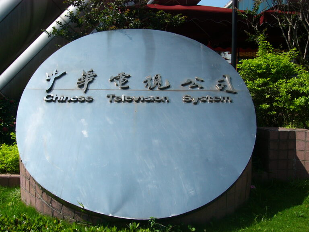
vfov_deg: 40.7
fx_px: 312
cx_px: 154
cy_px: 116
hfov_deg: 52.6
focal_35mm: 35
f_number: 8
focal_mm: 5.8
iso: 50
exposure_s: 1/160
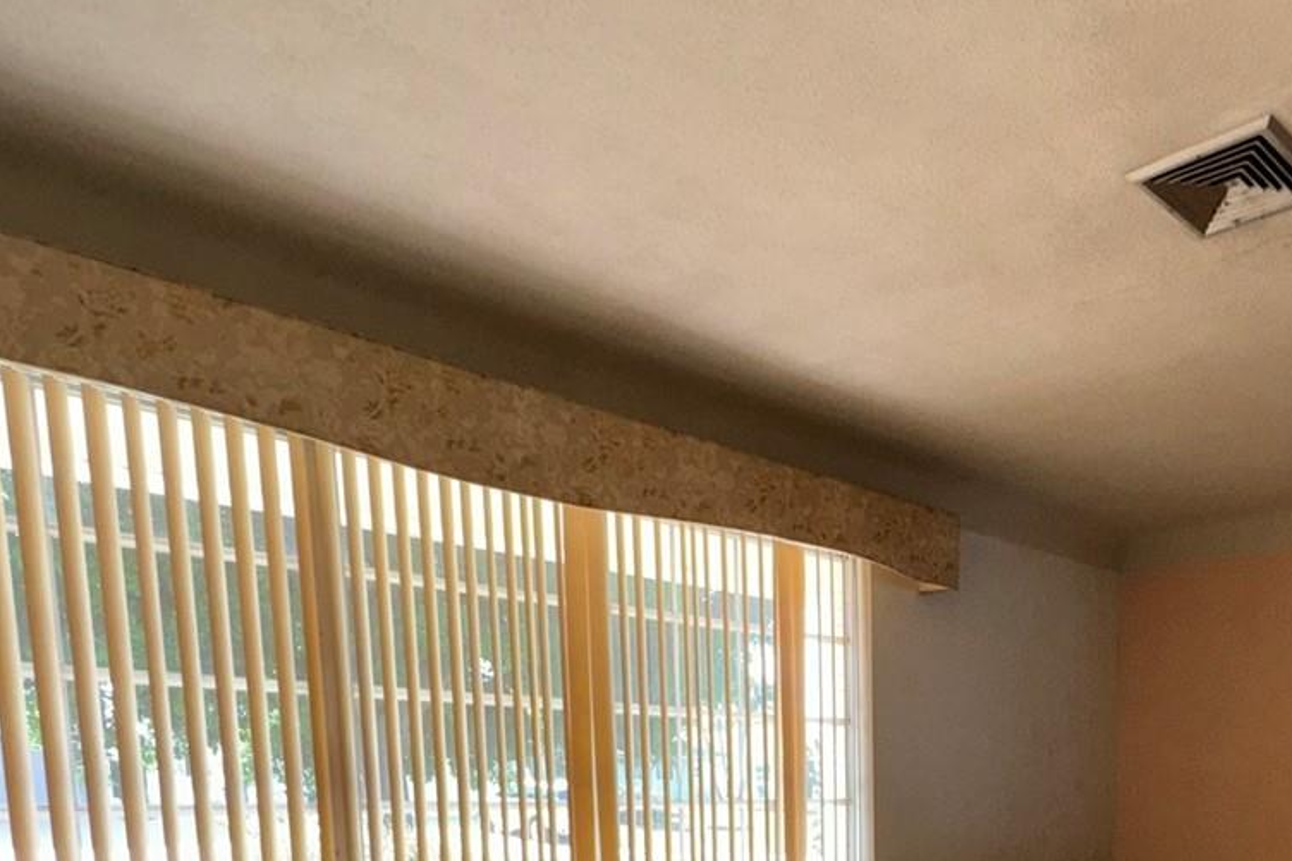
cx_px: 988
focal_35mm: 31
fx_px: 1112
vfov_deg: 36.2
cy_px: 935
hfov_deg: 56.9
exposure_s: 1/122
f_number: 2.2
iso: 64
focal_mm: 2.22
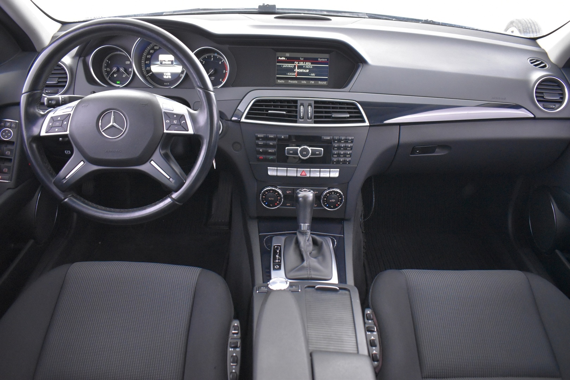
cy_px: 190
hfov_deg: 67.4
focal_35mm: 27
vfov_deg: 47.9
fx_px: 427
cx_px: 285
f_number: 3.5
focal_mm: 18
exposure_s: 1/10
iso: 3200
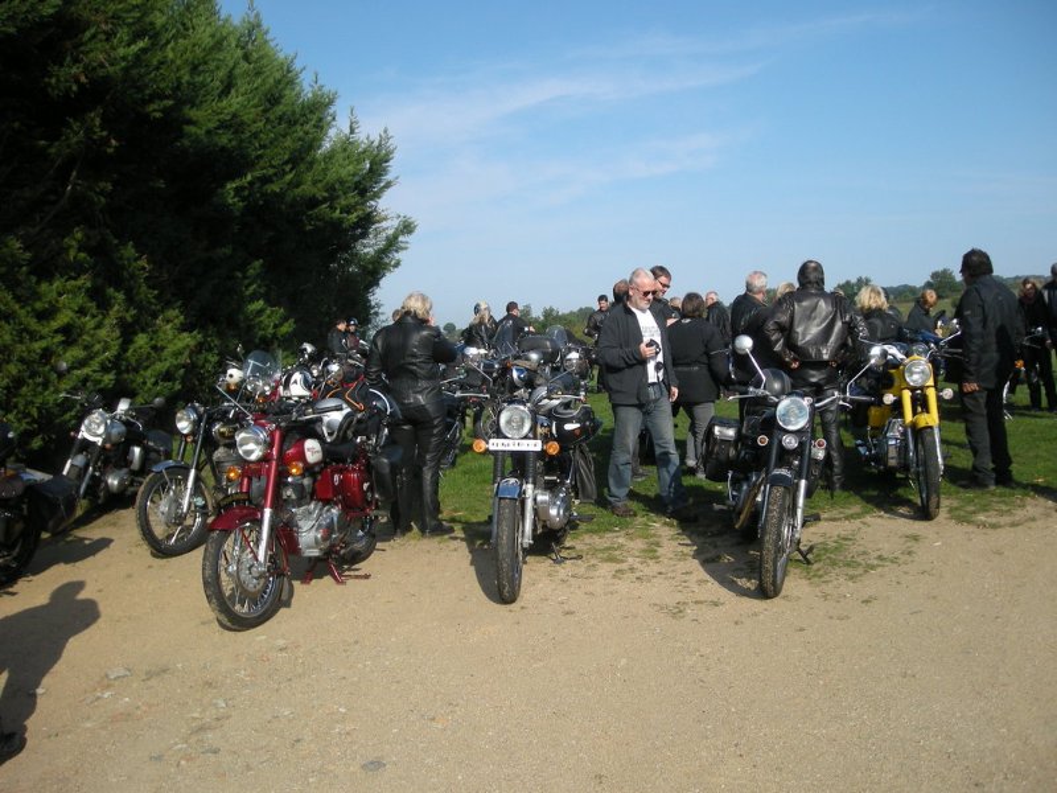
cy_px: 396
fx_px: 1069
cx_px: 528
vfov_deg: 40.7
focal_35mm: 35
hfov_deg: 52.6
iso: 50
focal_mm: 5.7
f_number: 5.7
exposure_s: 1/230
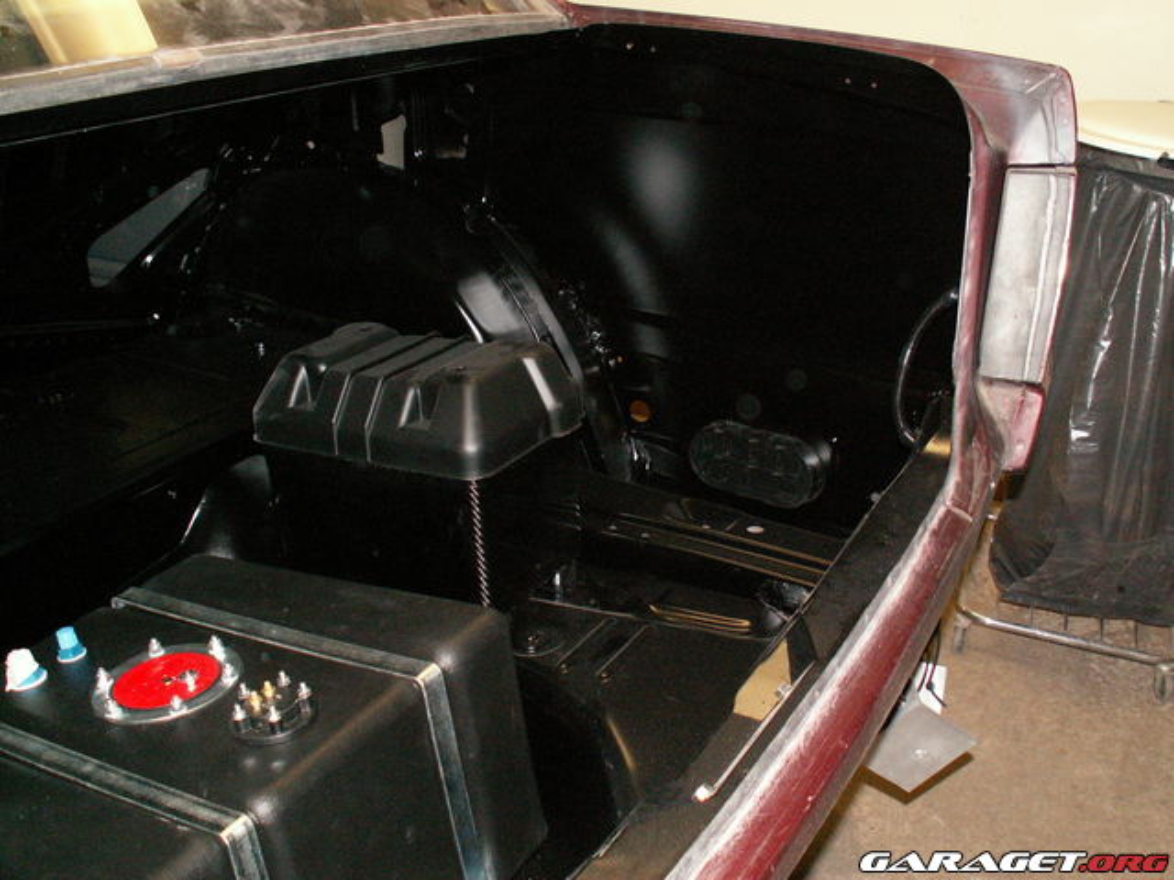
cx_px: 587
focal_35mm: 35
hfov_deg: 52.6
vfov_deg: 40.7
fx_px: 1187
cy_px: 440
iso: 160
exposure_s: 1/40
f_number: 2.8
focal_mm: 5.86
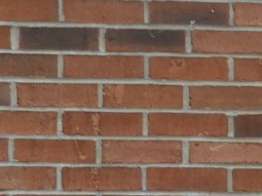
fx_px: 5349
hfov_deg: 2.8
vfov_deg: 2.1
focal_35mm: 707
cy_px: 79
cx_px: 715
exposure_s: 1/80
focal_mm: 22.4
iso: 100
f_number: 5
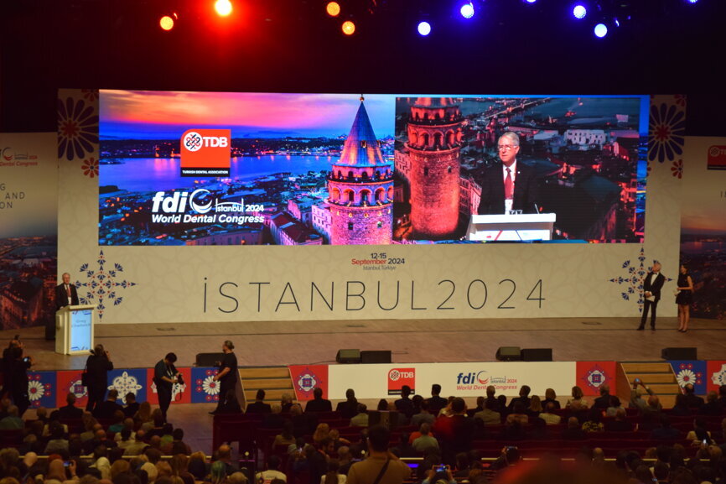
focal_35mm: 112
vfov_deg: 12.2
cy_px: 242
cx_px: 363
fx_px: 2268
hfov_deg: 18.2
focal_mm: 75
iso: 800
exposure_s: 1/60
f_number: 5.3
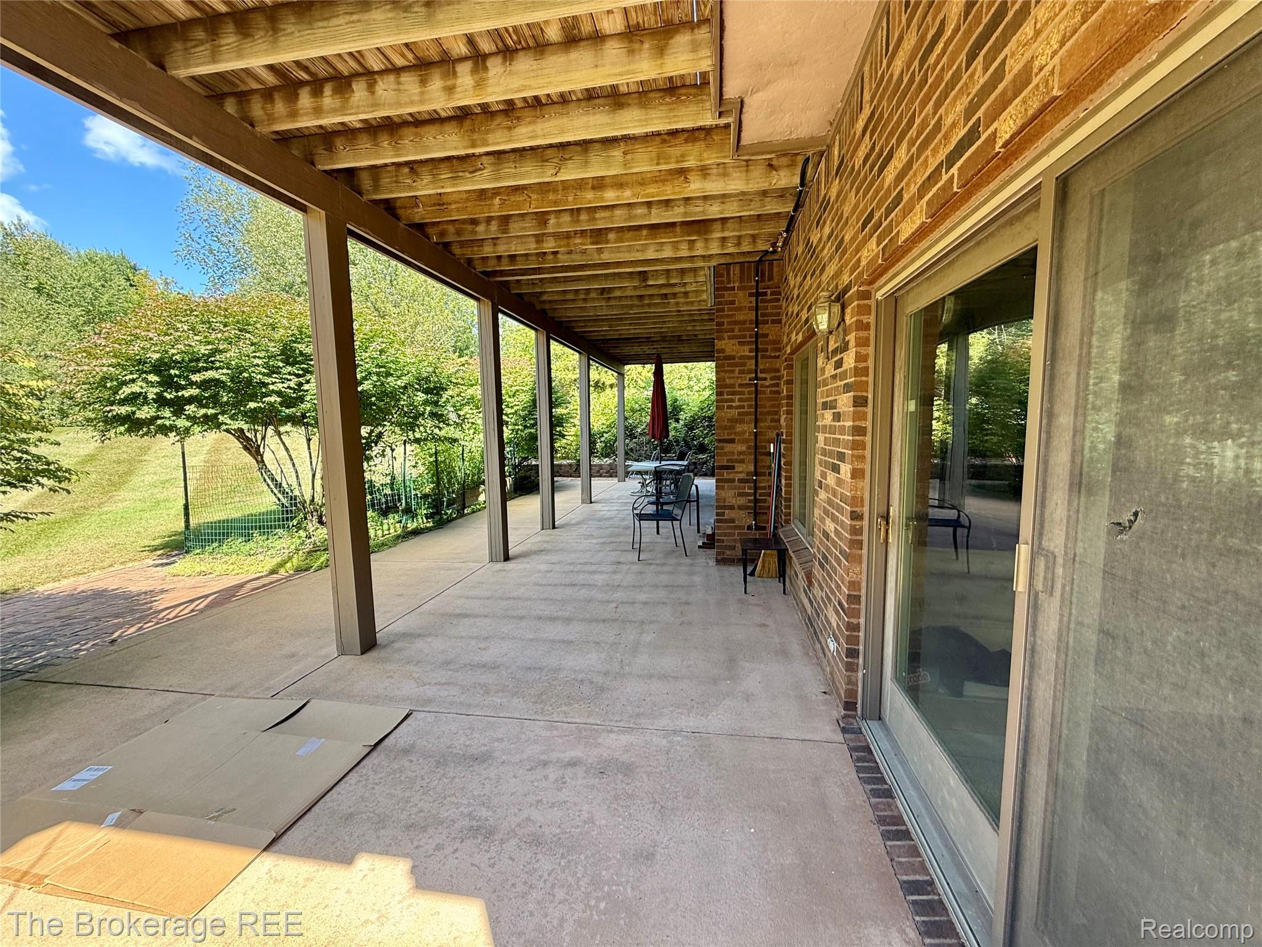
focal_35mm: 14
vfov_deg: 85.7
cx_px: 631
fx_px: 510
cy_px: 474
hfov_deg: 102.1
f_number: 2.2
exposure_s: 1/135
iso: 64
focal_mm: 2.22
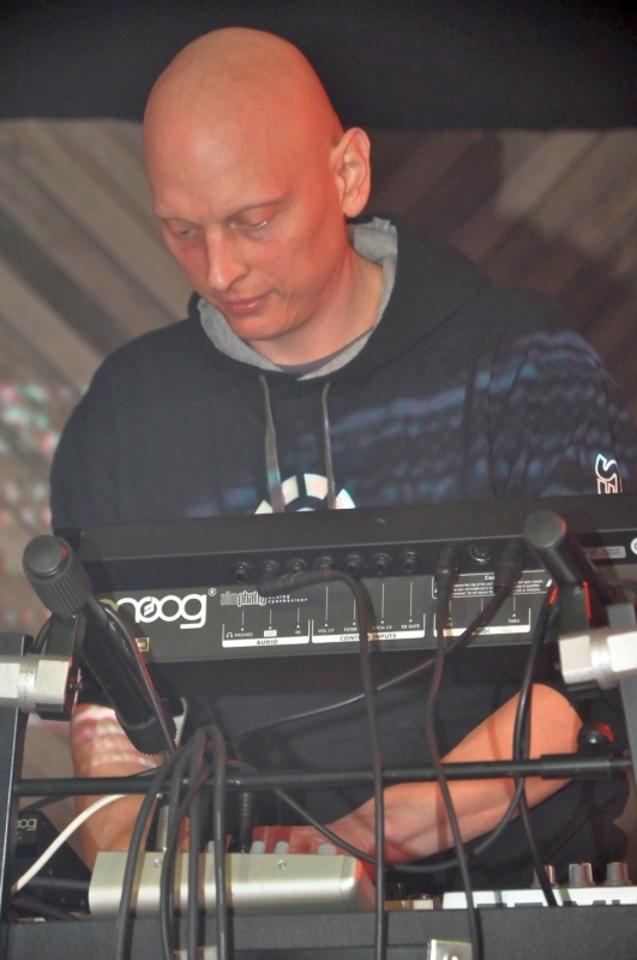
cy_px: 480
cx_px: 318
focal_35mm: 158
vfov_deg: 13.1
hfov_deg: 8.7
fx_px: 4193
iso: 3200
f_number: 5.6
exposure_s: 1/60
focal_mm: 105
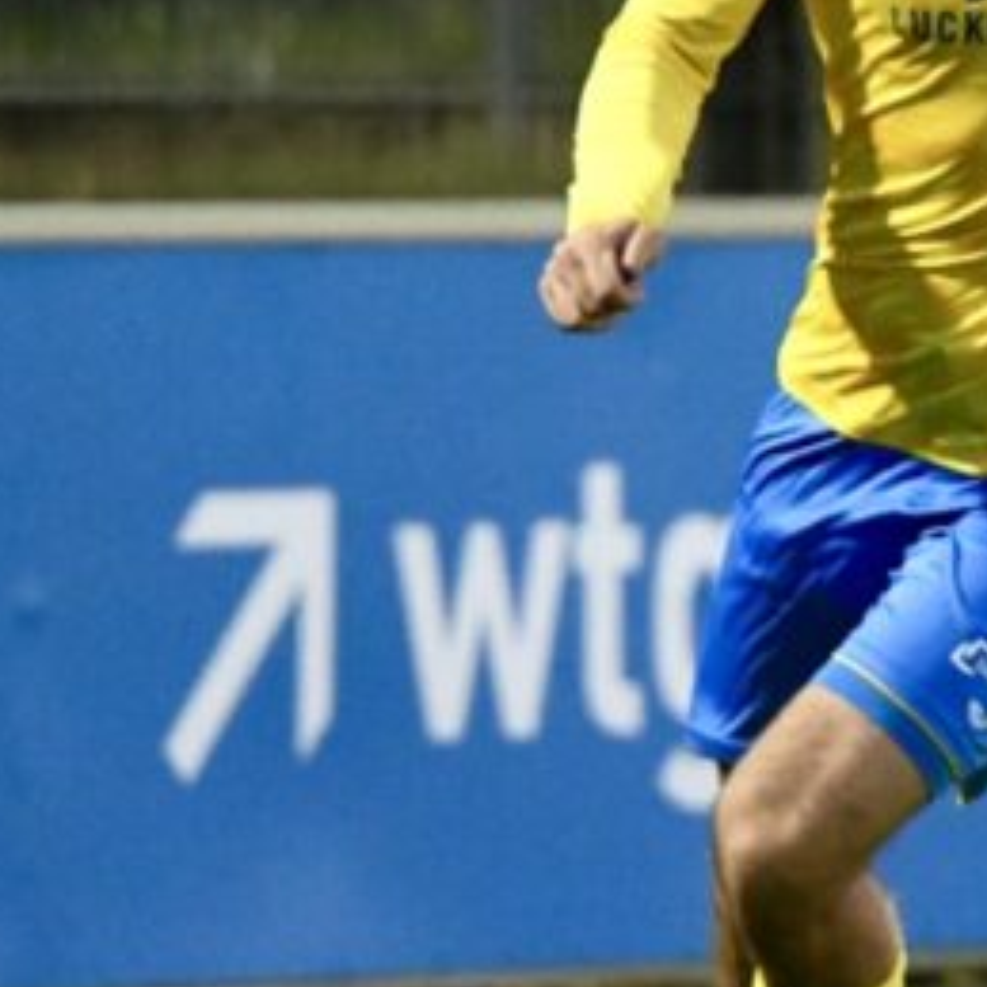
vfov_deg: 2.6
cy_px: 396
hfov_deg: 2.6
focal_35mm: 673
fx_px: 21710
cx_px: 949
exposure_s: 1/1600
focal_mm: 200
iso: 8000
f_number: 2.8
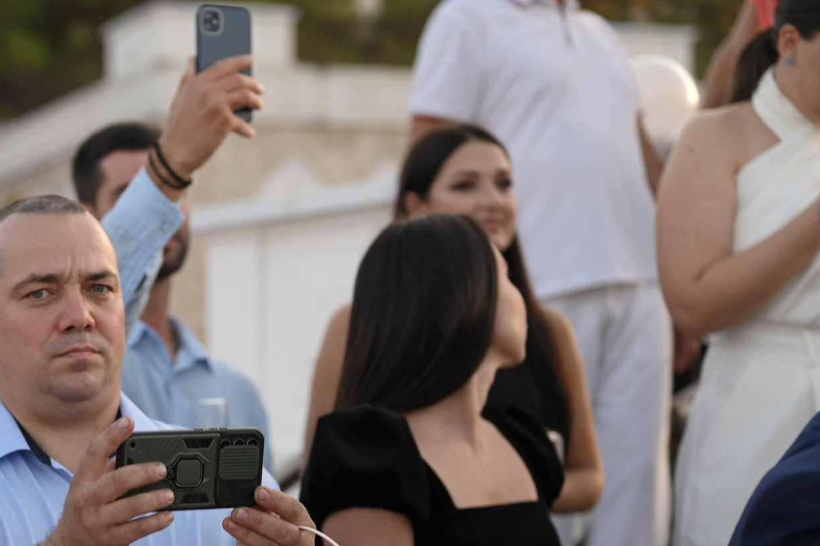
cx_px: 114
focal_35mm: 104
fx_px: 2368
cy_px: 518
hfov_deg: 19.4
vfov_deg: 13.0
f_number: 2.2
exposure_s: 1/250
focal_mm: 50
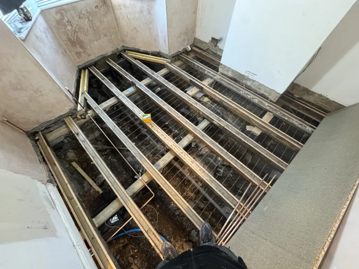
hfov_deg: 102.1
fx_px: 145
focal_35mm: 14
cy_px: 134
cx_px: 180
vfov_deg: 85.7
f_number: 2.2
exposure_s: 1/50
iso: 1000
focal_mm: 2.22
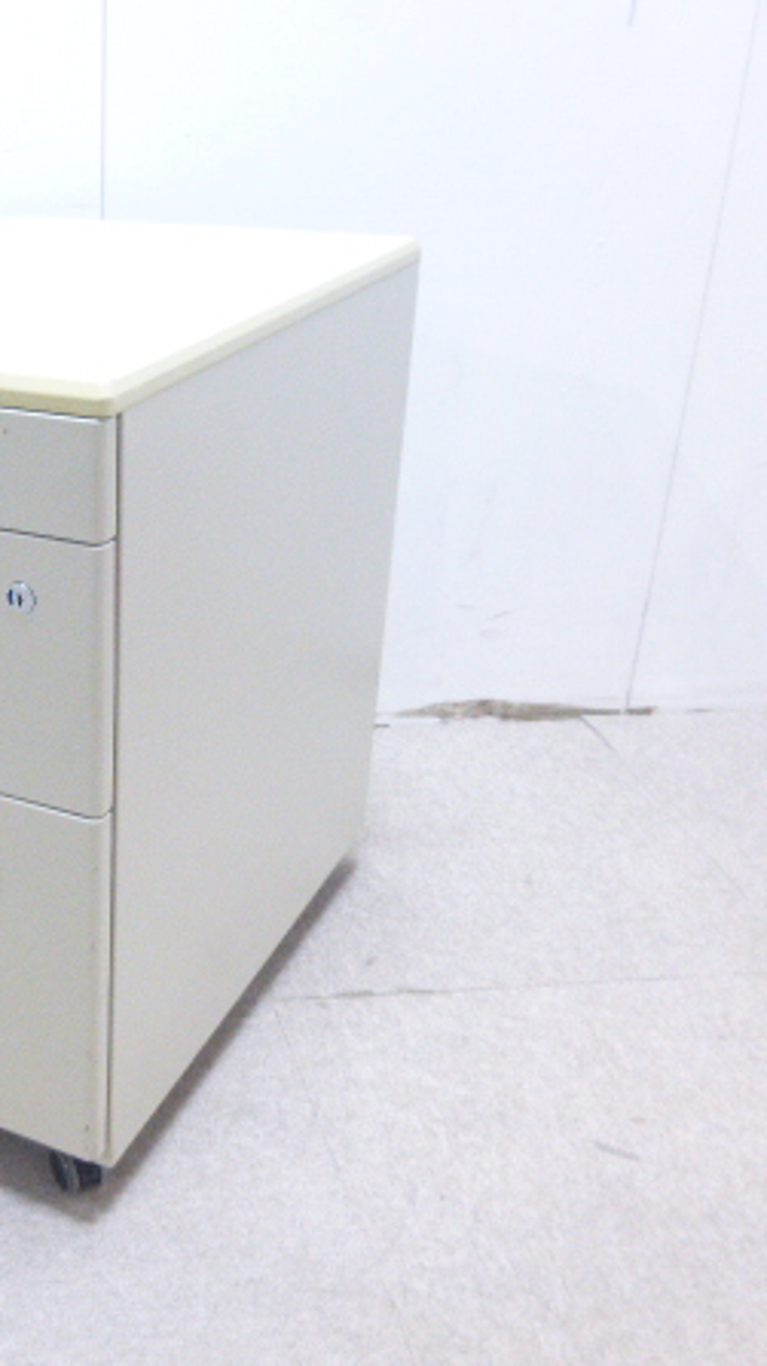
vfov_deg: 51.6
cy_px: 730
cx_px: -52
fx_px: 1412
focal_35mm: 39
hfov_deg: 28.0
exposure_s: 1/8
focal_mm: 4.5
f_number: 3.1
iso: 400
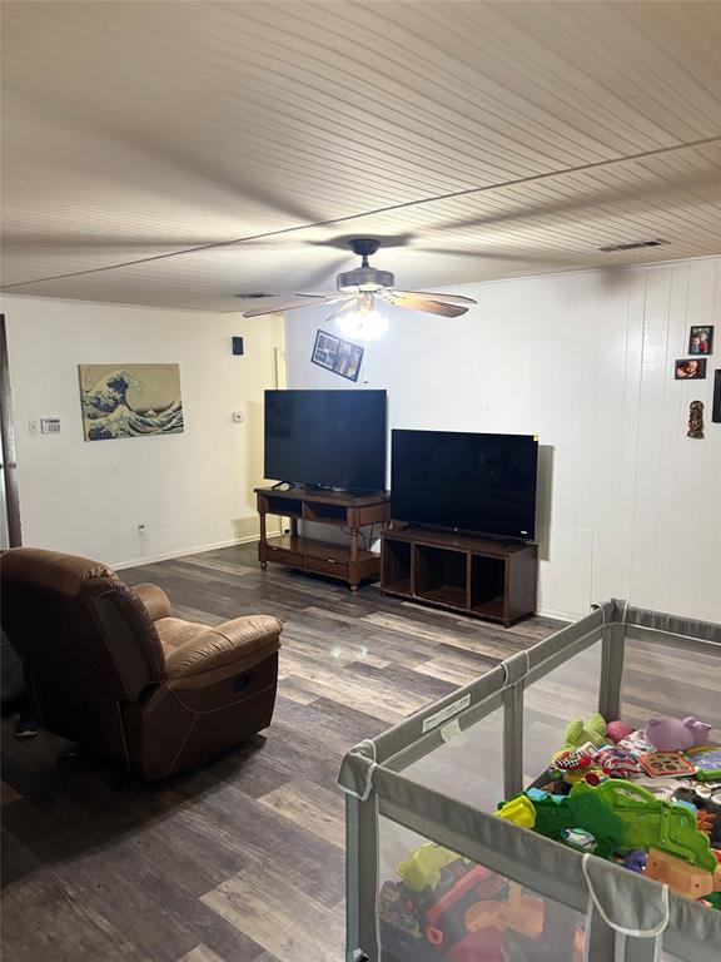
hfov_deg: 53.1
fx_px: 722
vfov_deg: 67.3
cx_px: 360
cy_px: 481
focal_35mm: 26
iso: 400
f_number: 1.6
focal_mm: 5.96
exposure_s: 1/60
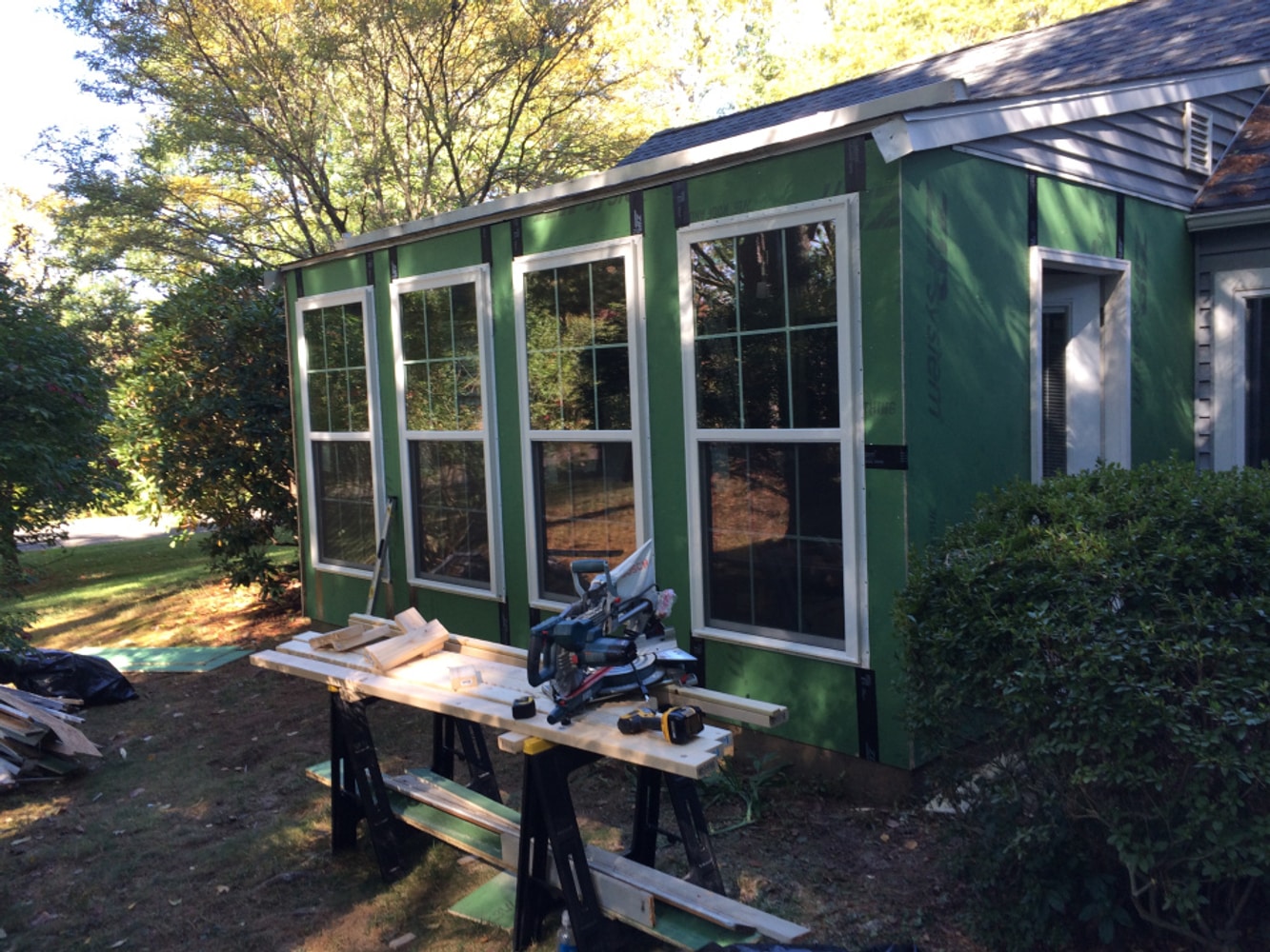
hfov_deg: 61.7
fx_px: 1064
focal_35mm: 29
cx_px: 635
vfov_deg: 48.2
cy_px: 476
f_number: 2.2
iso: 40
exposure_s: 1/120
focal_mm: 4.15
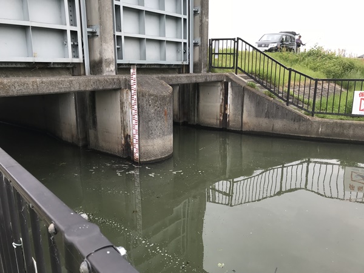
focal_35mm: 28
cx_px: 182
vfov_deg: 49.7
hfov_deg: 63.4
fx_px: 294
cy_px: 136
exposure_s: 1/275
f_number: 1.8
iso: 20
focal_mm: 3.99
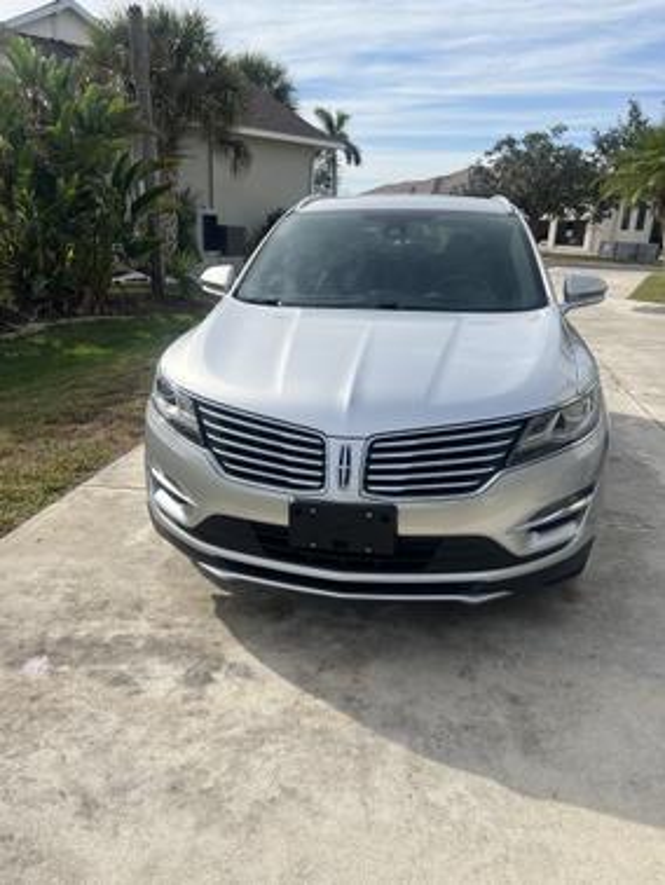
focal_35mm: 26
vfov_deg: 67.3
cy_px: 442
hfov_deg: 53.1
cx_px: 332
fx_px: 665
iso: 50
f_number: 1.5
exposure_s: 1/5076
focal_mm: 5.7
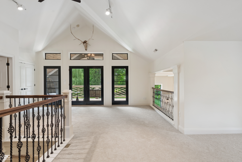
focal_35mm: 15
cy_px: 81
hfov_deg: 100.4
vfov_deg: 77.3
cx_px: 121
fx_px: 101
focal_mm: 10
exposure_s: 1/5
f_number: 11
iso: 400
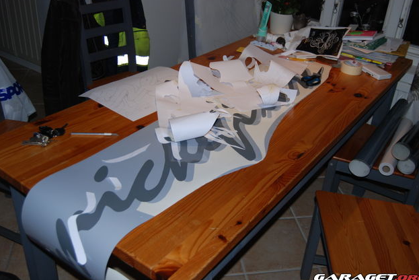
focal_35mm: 37
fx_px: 431
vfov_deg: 36.0
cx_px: 214
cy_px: 140
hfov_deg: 51.9
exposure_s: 1/60
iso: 200
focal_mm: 24
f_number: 4
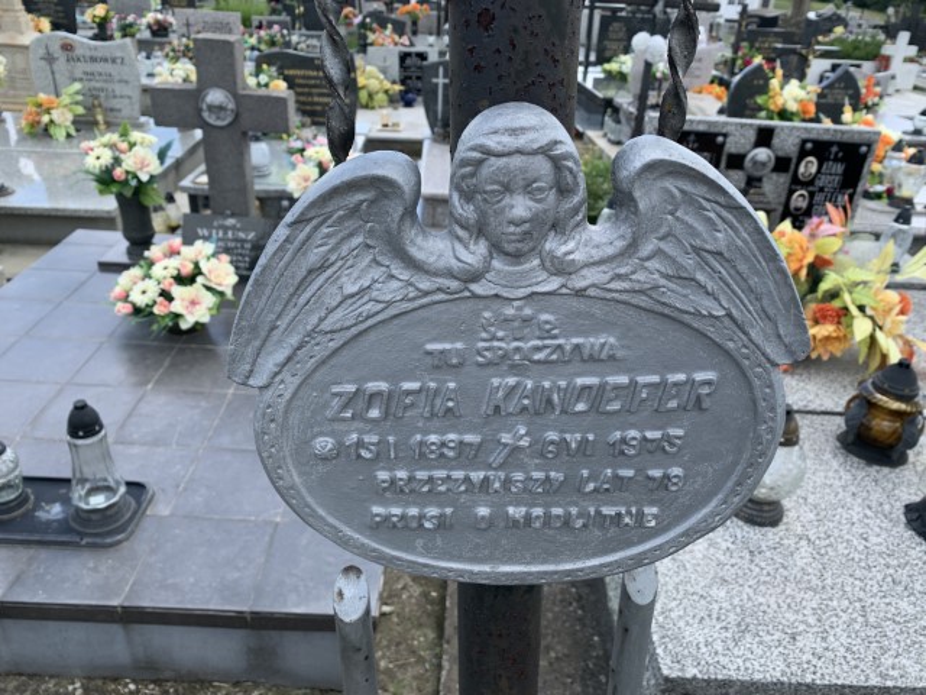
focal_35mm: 26
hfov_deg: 67.3
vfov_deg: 53.1
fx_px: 696
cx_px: 463
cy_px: 348
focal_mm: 4.25
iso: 25
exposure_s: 1/616
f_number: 1.8
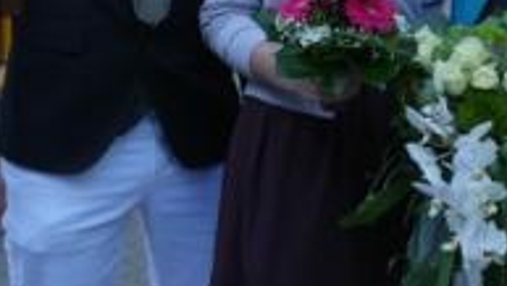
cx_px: 449
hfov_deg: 21.7
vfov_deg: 12.2
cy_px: -94
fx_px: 1292
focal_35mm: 96
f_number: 5.6
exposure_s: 1/125
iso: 400
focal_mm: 19
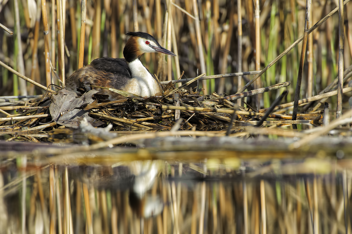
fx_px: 6841
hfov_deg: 2.9
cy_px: 117
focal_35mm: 700
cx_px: 176
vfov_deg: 2.0
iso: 1000
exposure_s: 1/1600
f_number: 8
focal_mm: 700
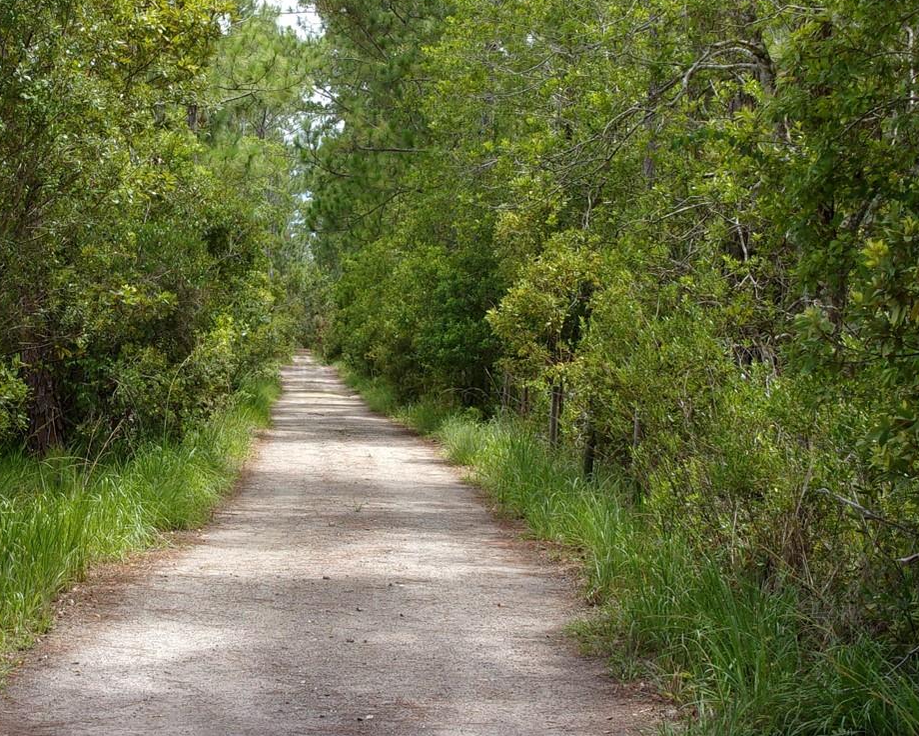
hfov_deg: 21.2
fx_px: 2448
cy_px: 201
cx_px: 306
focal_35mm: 90
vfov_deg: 17.0
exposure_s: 1/170
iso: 80
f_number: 4.9
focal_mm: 9.5
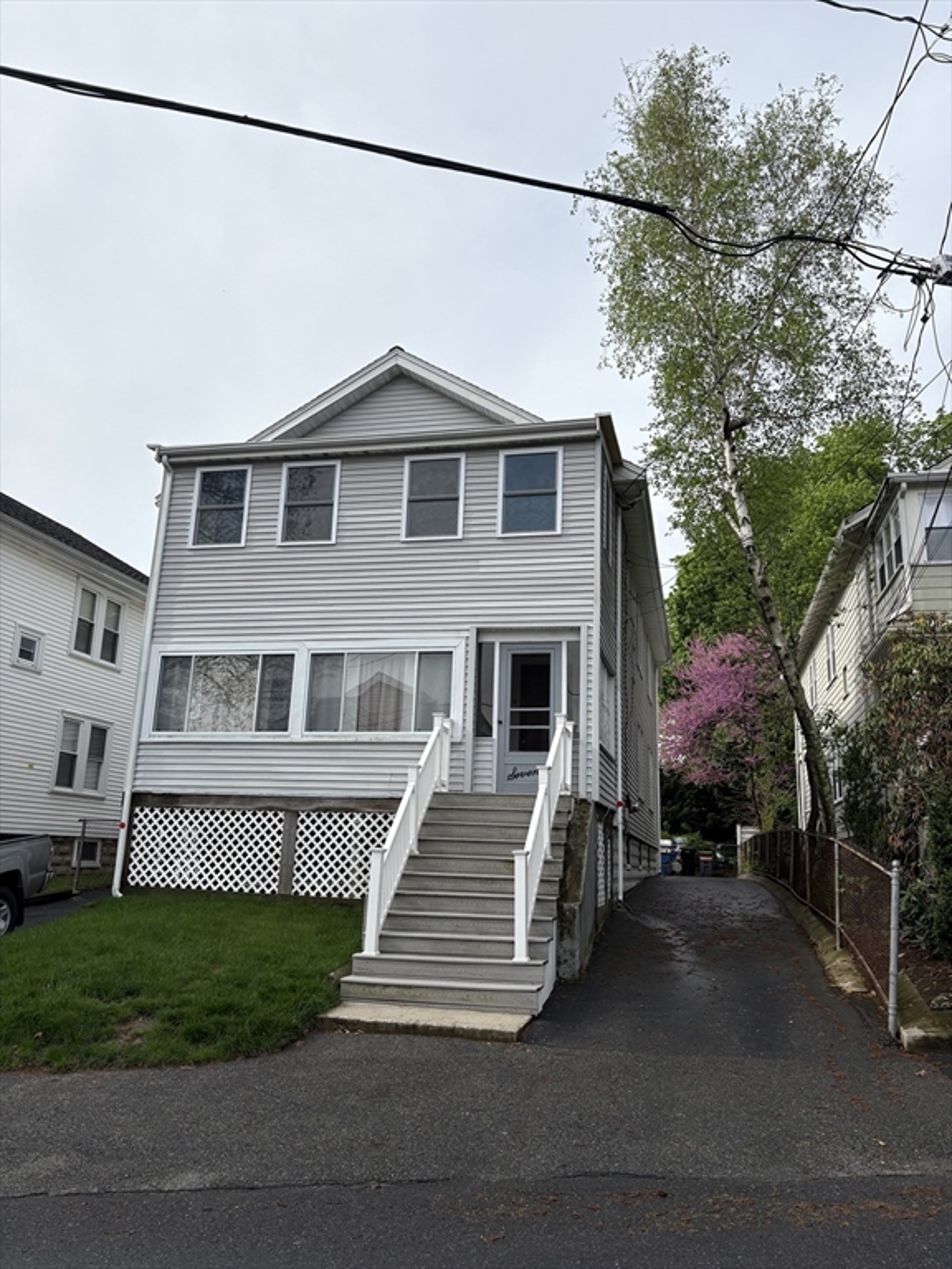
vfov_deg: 67.3
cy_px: 634
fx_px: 953
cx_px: 476
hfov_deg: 53.1
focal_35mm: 26
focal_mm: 5.96
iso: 50
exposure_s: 1/3623
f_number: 1.6
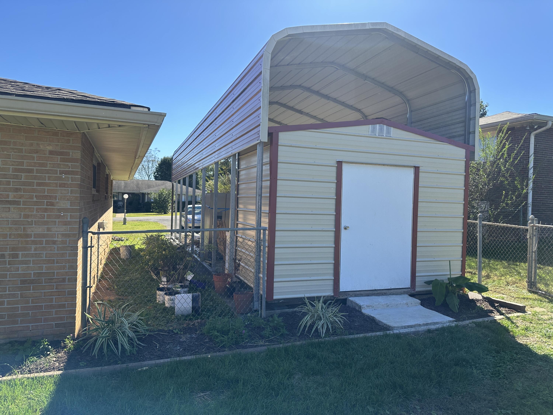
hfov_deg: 71.6
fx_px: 383
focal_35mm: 24
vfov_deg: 56.8
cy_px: 208
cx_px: 276
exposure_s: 1/1988
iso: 80
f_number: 1.78
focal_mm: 6.86
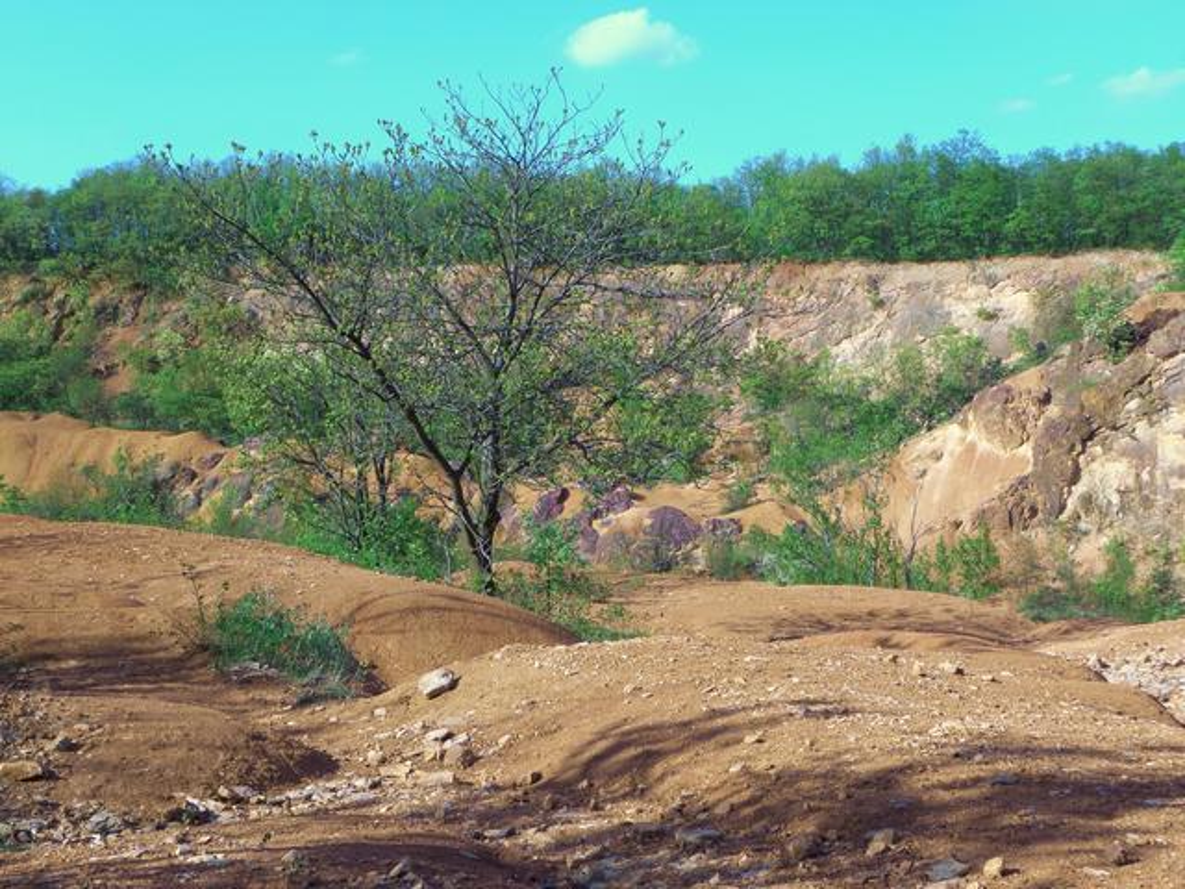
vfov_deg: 30.9
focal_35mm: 47
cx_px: 592
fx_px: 1609
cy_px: 444
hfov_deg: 40.4
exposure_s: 1/125
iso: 64
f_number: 5.6
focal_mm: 8.53
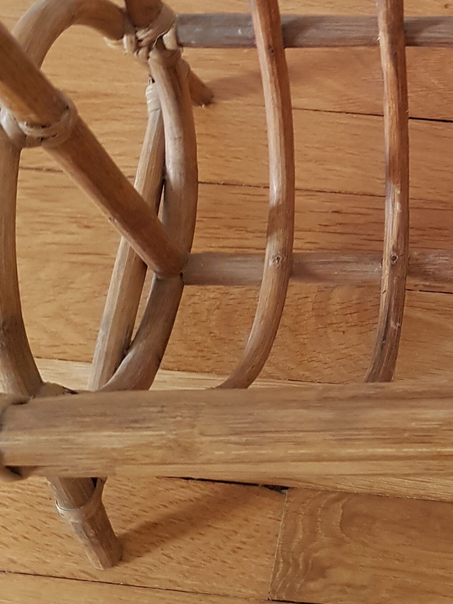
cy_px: 99
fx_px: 1082
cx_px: 533
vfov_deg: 30.3
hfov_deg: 22.0
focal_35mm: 62
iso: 200
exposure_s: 1/24
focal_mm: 4.2
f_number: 1.7
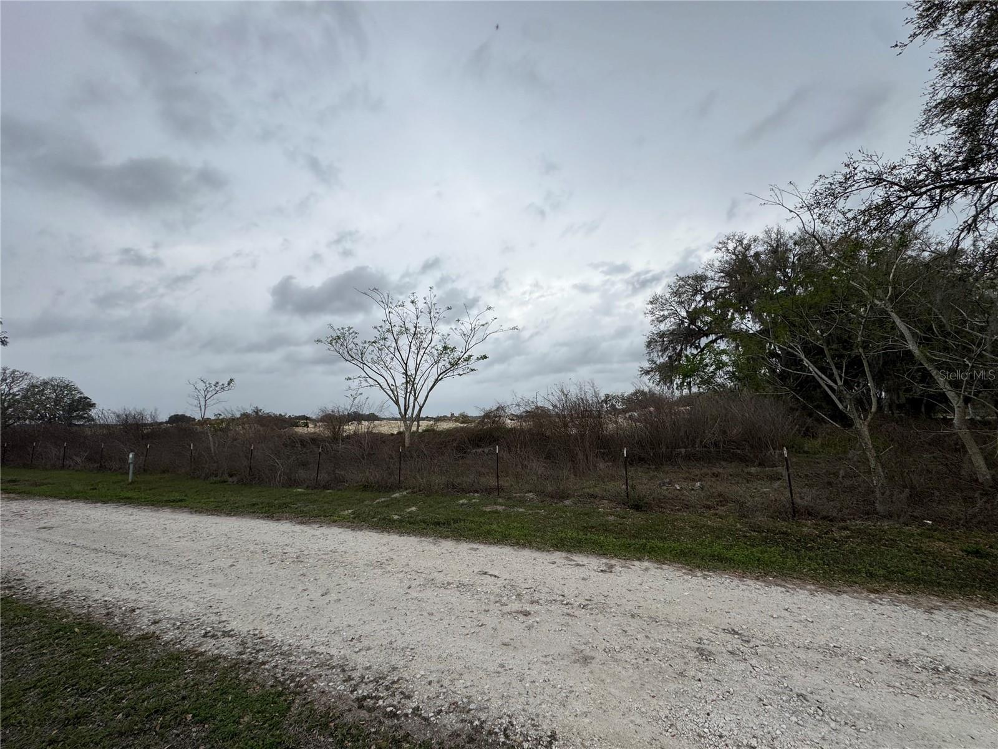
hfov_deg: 102.1
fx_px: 404
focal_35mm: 14
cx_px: 499
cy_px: 374
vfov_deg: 85.7
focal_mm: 2.22
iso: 50
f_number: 2.2
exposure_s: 1/2146
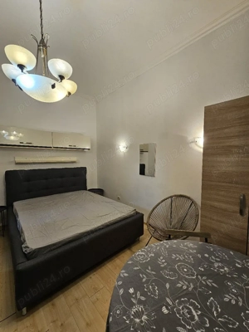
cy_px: 166
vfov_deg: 106.2
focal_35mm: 13
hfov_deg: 89.9
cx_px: 124
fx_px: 125
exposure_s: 1/50.3
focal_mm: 2.2
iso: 100
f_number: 2.2
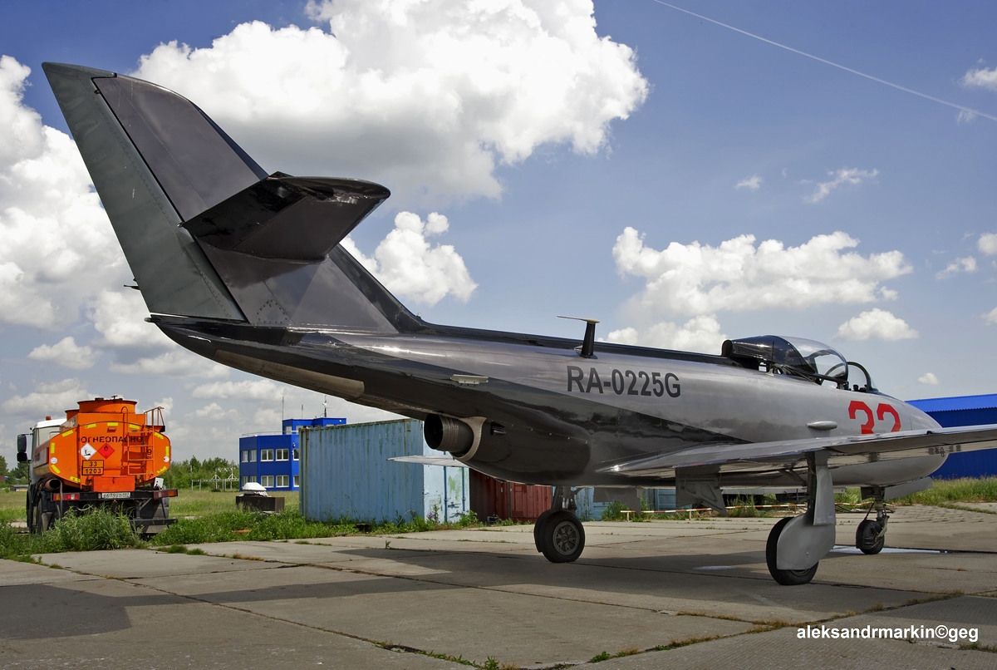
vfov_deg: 41.3
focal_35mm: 32
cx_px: 498
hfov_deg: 58.6
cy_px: 335
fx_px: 888
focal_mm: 32
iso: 500
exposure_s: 1/320
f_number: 13
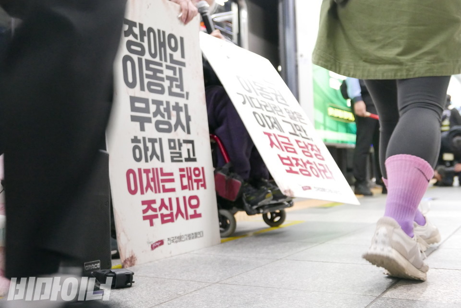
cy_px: 154
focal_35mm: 46
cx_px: 230
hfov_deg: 42.7
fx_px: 590
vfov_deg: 29.3
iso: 2500
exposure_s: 1/125
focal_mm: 20.6
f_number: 2.6
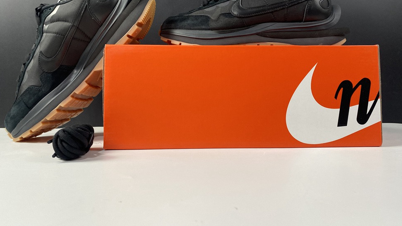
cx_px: 200
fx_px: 309
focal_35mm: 29
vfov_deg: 39.8
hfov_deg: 66.1
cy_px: 81
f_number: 1.8
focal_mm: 4.25
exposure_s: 1/100
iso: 80
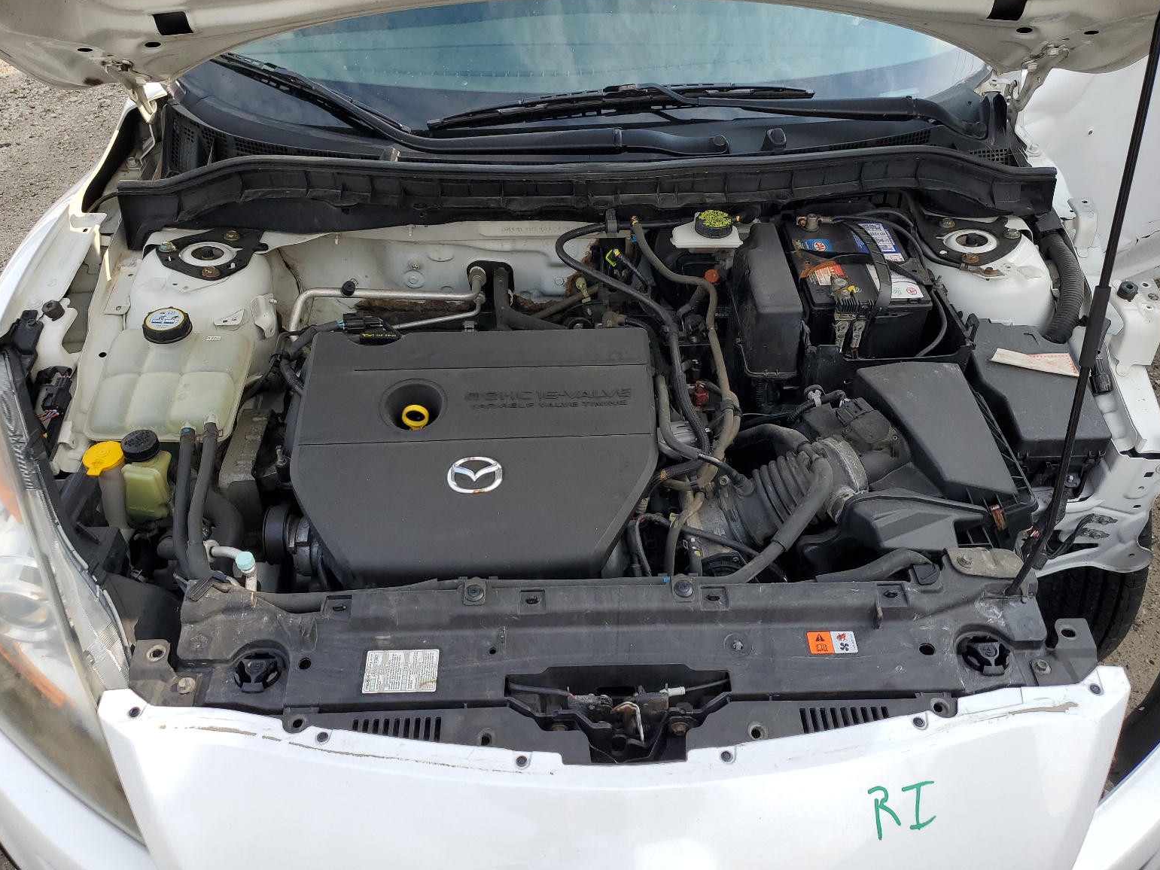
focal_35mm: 27
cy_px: 420
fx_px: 905
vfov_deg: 51.4
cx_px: 588
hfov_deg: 65.3
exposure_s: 1/1000
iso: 50
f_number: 1.5
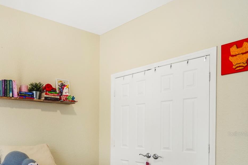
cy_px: 134
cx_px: 38
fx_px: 214
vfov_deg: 40.4
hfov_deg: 54.6
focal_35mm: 31
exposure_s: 1/60
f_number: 2.8
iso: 400
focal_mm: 12
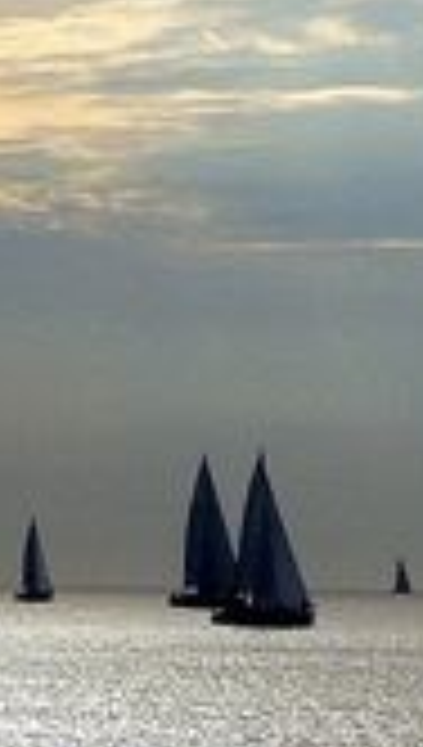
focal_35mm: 419
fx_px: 8313
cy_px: -50
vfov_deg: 5.1
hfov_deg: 2.9
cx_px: 54
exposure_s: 1/1000
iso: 80
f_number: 8
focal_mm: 16.6
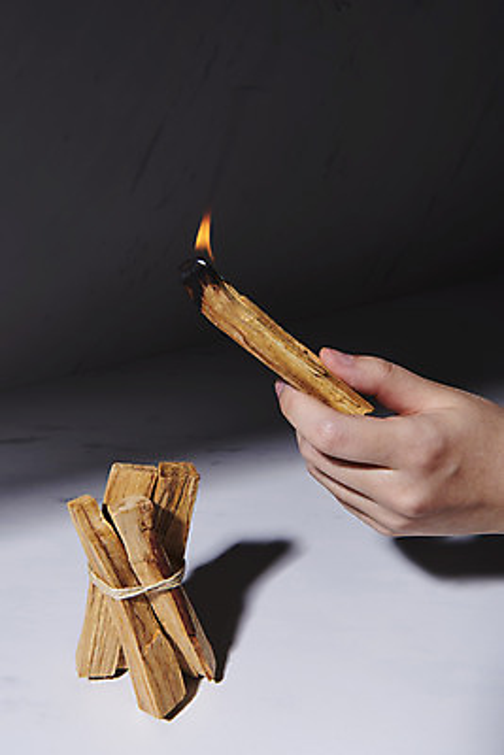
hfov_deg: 37.9
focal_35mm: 35
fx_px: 734
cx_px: 252
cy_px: 378
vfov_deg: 54.4
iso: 100
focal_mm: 35
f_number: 11
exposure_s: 1/125
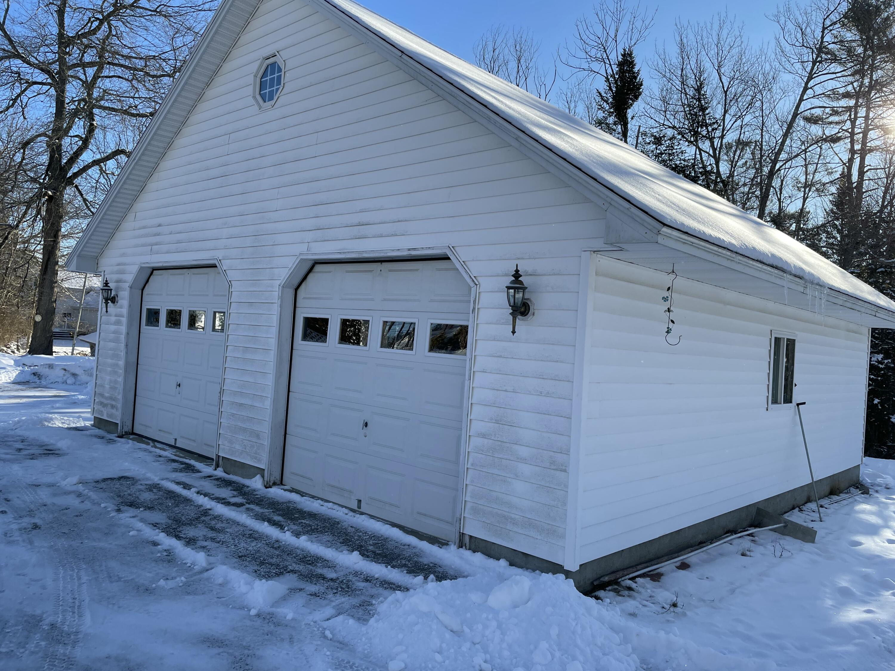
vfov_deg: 53.1
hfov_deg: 67.3
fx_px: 672
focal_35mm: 26
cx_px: 448
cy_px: 336
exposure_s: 1/2304
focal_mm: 4.2
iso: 32
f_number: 1.6
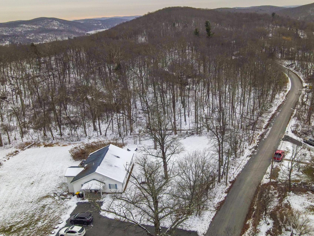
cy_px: 112
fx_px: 263
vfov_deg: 48.2
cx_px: 160
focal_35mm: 29
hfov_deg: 61.7
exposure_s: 1/13
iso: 190
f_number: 2.8
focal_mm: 4.5
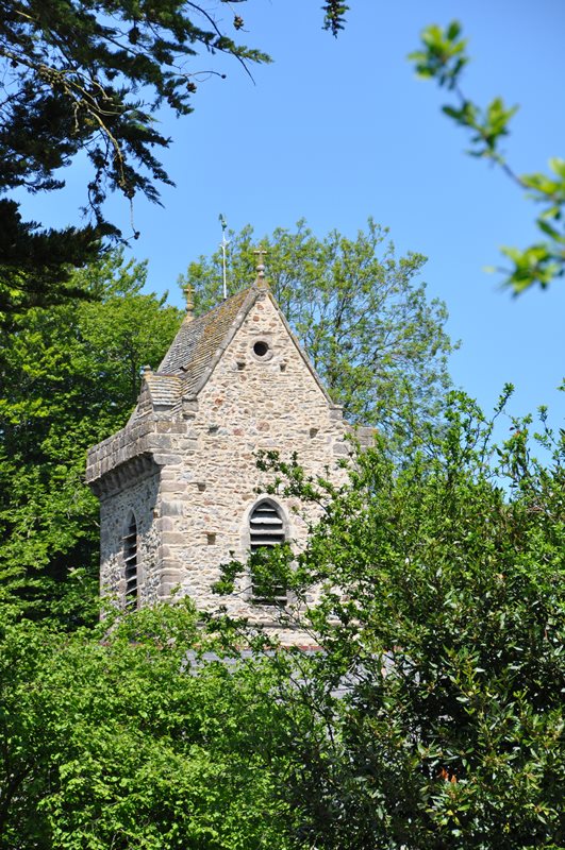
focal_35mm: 158
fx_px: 3719
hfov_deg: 8.7
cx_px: 282
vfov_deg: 13.1
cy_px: 425
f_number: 9
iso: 200
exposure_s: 1/320
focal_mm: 105
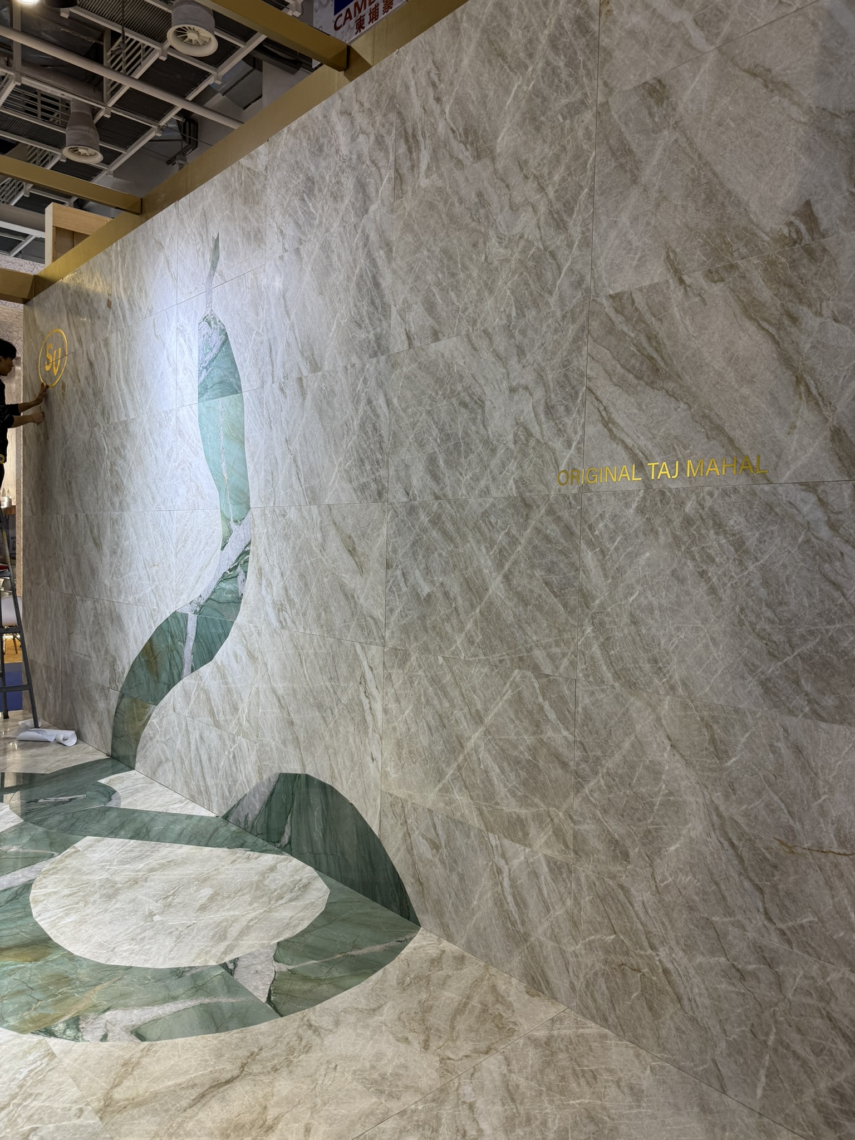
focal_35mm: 24
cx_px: 428
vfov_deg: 71.6
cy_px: 570
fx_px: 790
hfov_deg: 56.8
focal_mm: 6.76
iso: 64
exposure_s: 1/100
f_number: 1.78
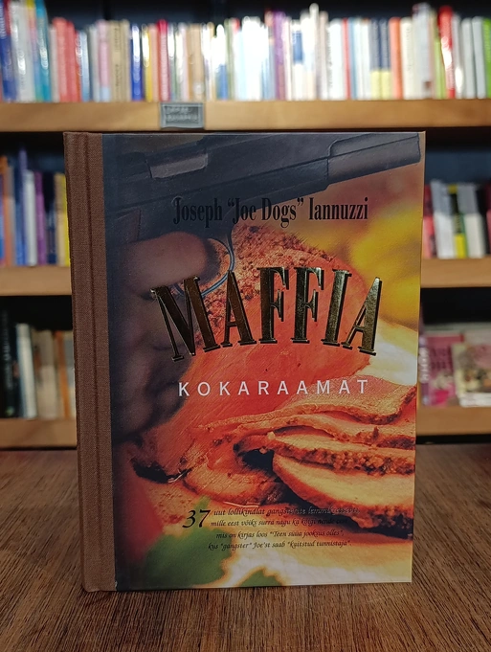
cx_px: 246
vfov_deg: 45.7
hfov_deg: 35.2
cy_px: 326
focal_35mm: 41
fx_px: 773
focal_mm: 6.11
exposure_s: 1/100
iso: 415
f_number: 1.65
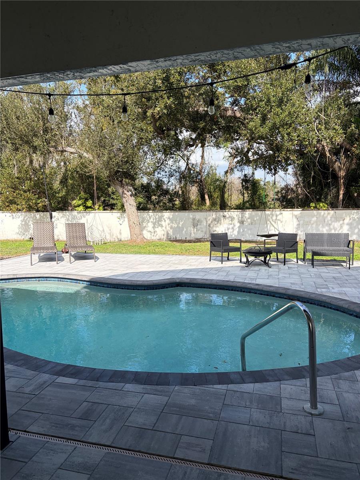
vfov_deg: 67.3
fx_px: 361
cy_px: 240
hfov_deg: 53.1
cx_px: 180
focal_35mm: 26
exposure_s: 1/2451
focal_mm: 5.96
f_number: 1.6
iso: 64
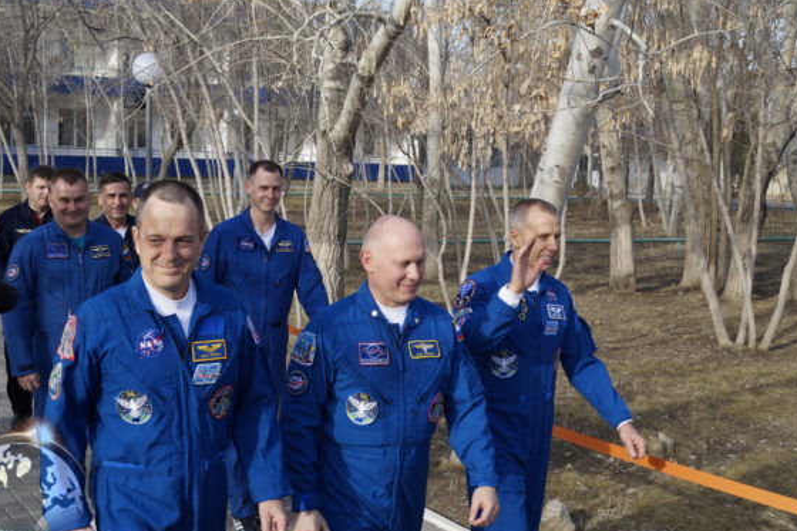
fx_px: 1062
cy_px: 286
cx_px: 381
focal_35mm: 48
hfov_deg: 41.1
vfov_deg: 28.0
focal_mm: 28
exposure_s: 1/250
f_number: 5.6
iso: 100
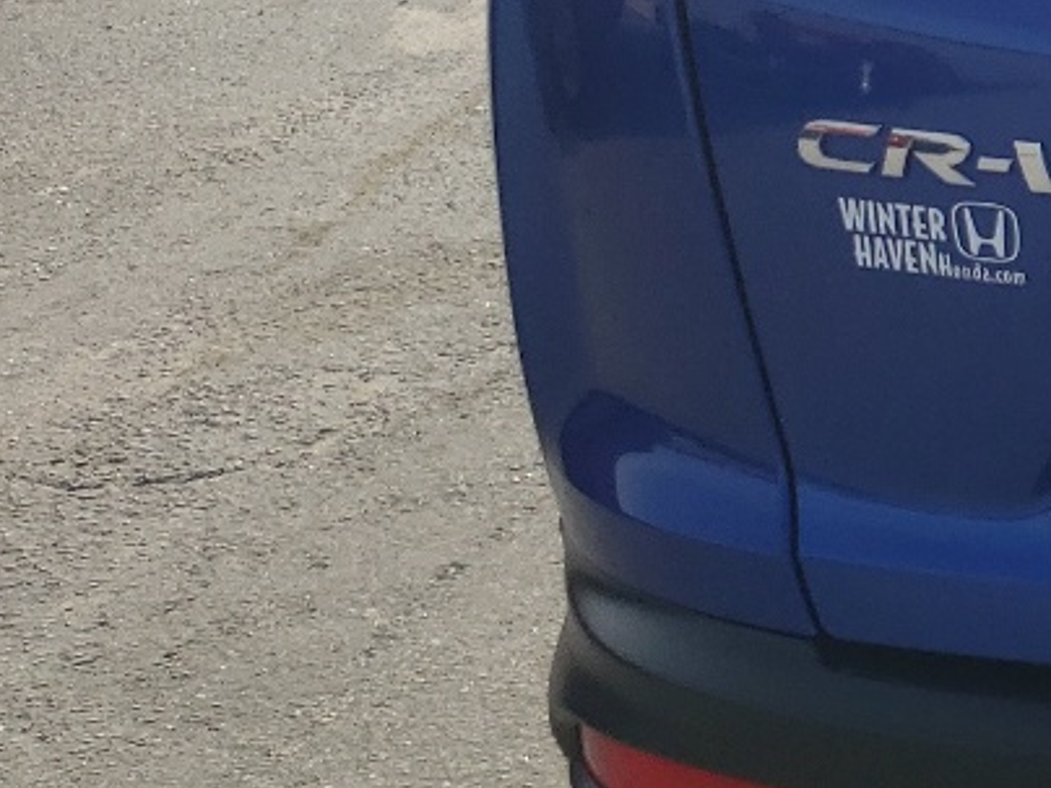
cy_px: -18
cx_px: 1975
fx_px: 3127
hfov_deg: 15.8
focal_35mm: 103
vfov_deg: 14.1
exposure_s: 1/2000
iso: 50
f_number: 1.5
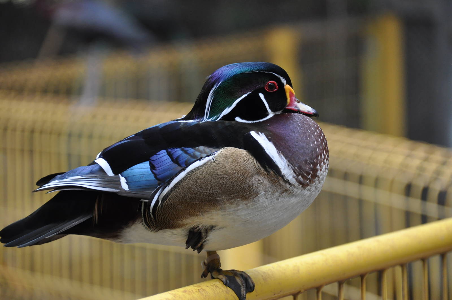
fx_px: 3104
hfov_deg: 8.3
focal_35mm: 248
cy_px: 150
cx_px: 226
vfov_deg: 5.5
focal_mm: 165
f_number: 5.6
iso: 1000
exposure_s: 1/200
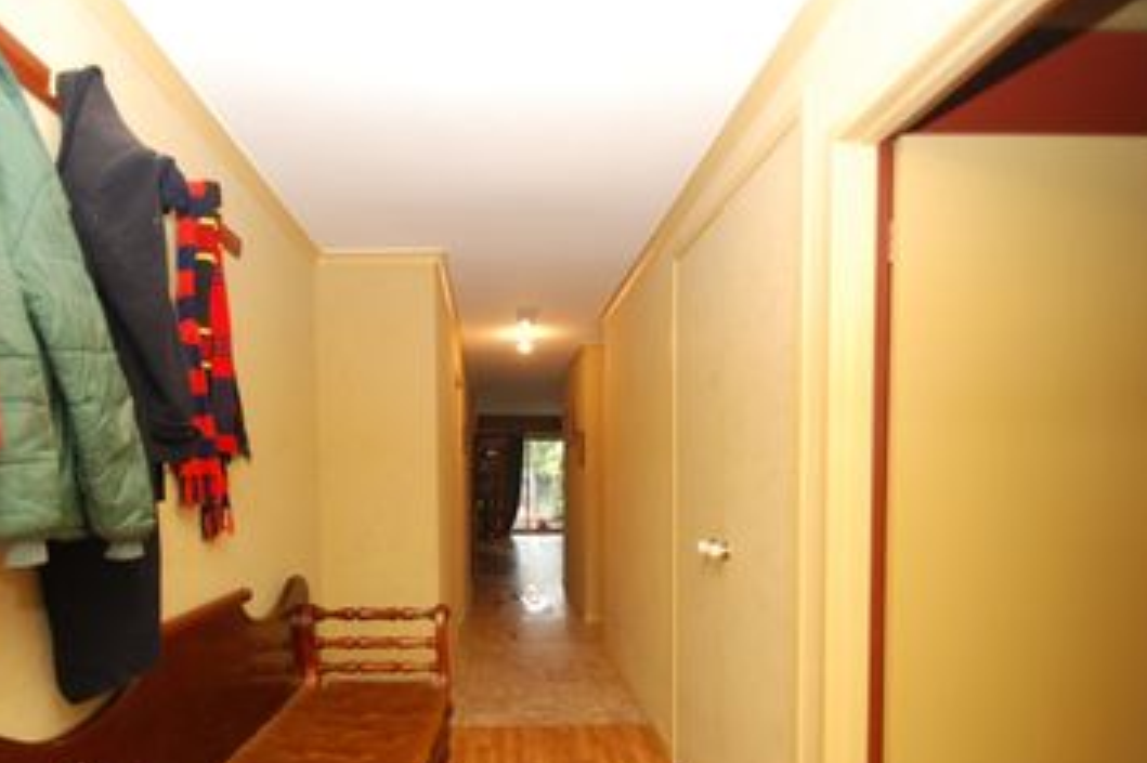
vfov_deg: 60.8
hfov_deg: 83.6
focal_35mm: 20
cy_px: 489
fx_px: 637
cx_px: 500
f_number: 4
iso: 720
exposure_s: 1/60
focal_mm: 10
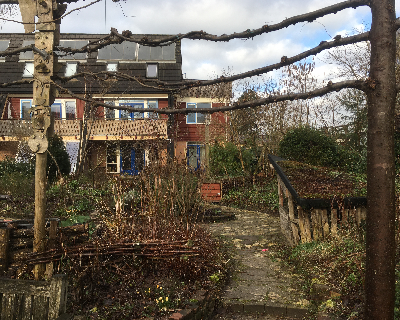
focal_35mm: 31
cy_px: 161
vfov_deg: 47.1
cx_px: 213
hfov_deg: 57.1
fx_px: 367
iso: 25
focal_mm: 4.15
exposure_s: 1/484
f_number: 2.2
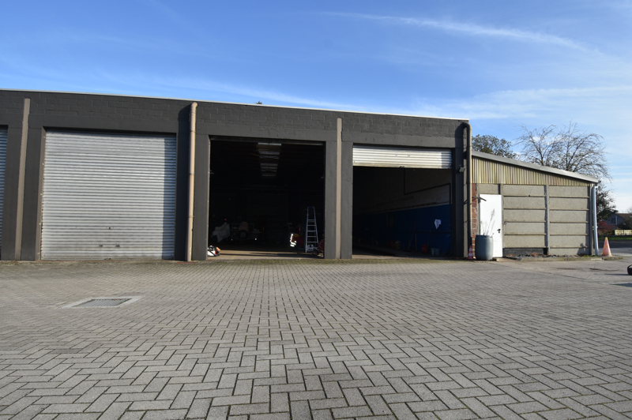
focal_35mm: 18
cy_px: 210
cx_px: 316
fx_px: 316
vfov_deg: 67.3
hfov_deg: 90.0
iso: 200
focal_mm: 12
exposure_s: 1/250
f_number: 9
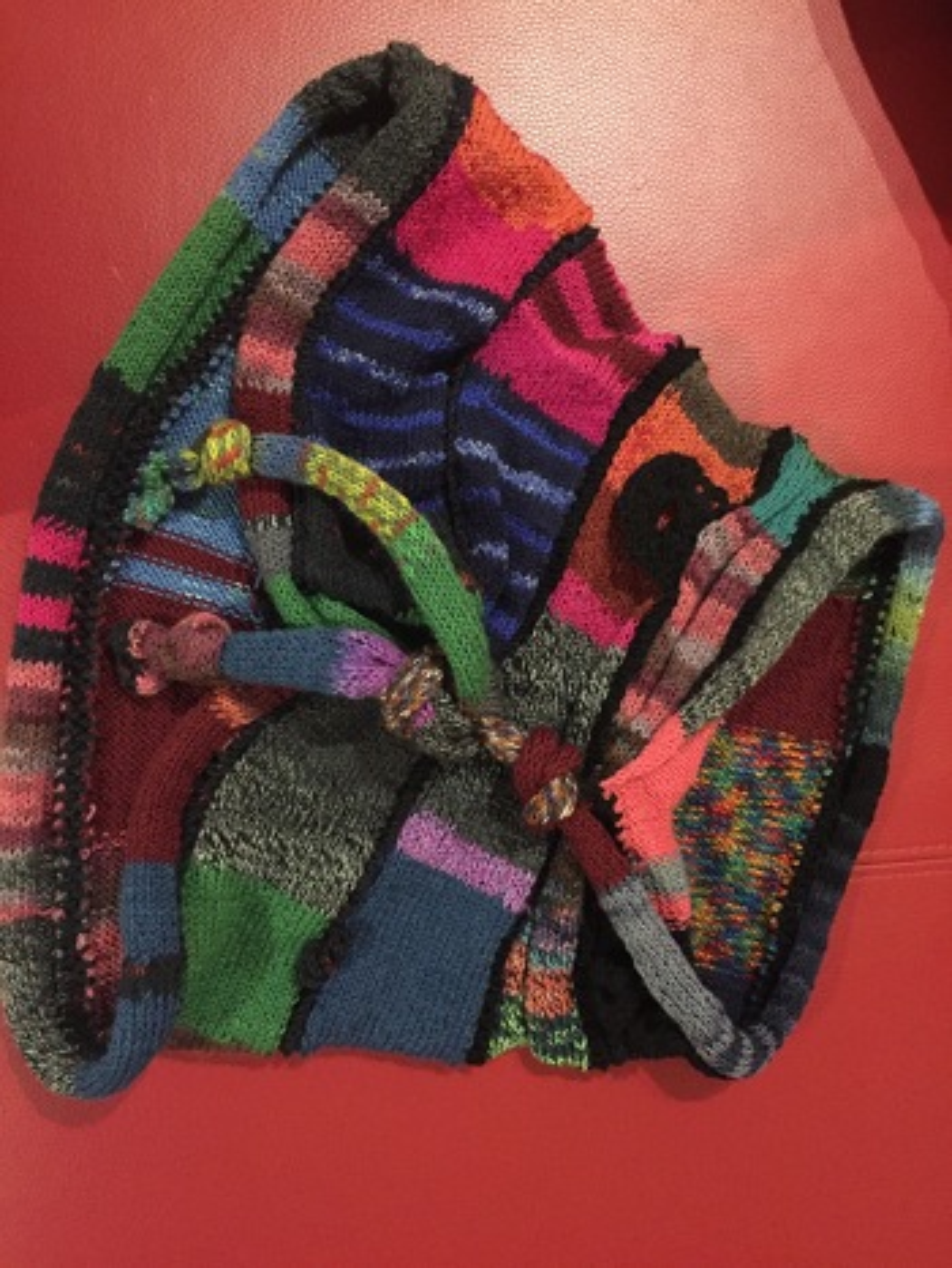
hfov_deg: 48.3
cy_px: 634
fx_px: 1062
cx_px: 476
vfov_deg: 61.6
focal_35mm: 29
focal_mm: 4.15
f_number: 2.2
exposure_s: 1/17
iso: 500
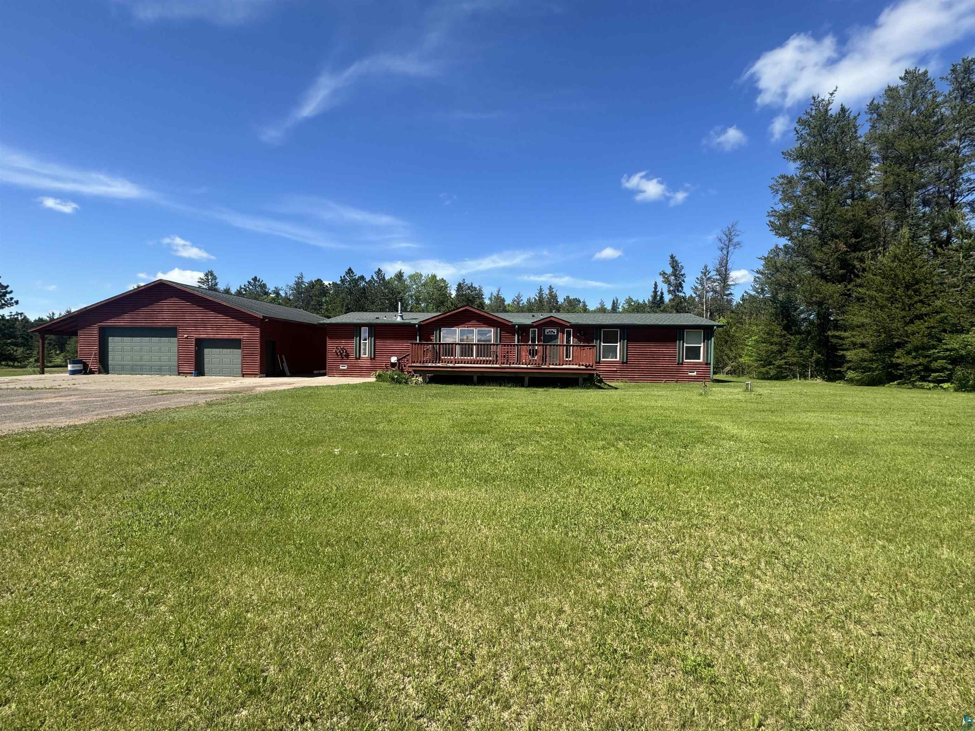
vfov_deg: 85.7
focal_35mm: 14
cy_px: 366
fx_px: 394
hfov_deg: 102.1
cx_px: 488
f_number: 2.2
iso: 50
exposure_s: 1/1449
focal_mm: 2.22
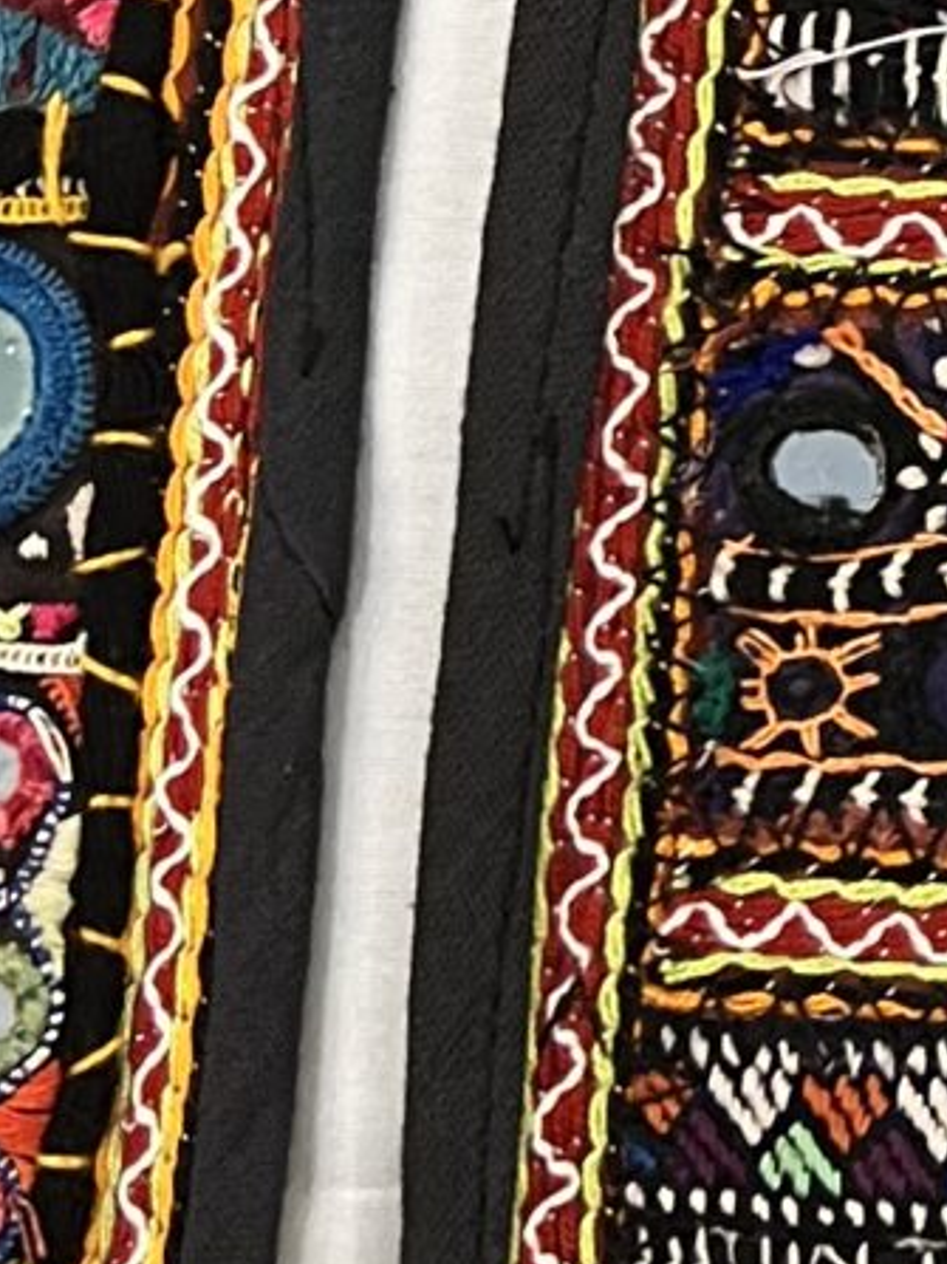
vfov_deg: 13.0
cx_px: 2281
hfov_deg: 9.0
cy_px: -147
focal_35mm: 149
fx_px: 5438
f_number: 1.5
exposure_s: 1/50
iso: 64
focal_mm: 5.7
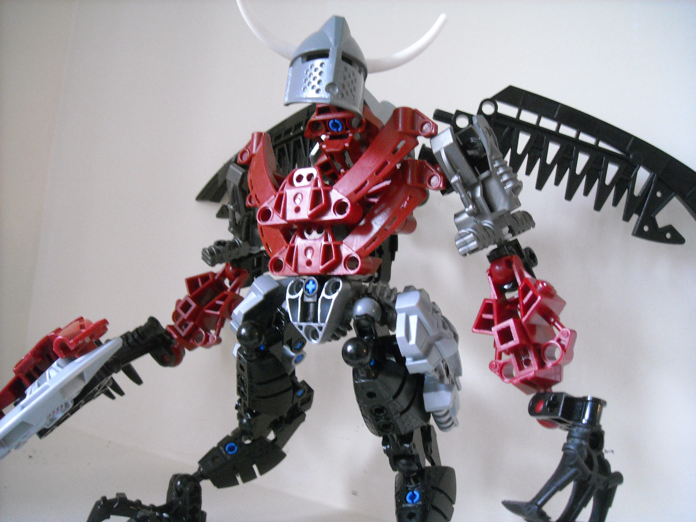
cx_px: 348
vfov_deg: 40.7
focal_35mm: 35
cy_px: 261
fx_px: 704
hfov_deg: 52.6
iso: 400
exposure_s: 1/17
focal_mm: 5.7
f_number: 2.8
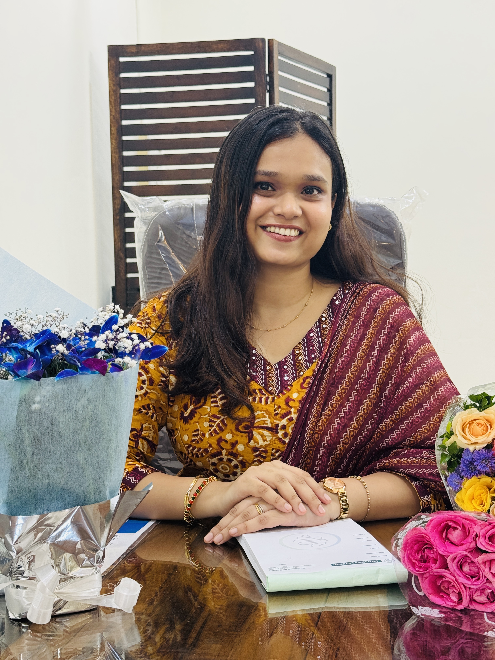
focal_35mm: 48
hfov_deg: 30.3
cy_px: 330
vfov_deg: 39.7
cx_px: 248
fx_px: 915
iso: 200
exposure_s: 1/33
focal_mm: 6.76
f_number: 1.78
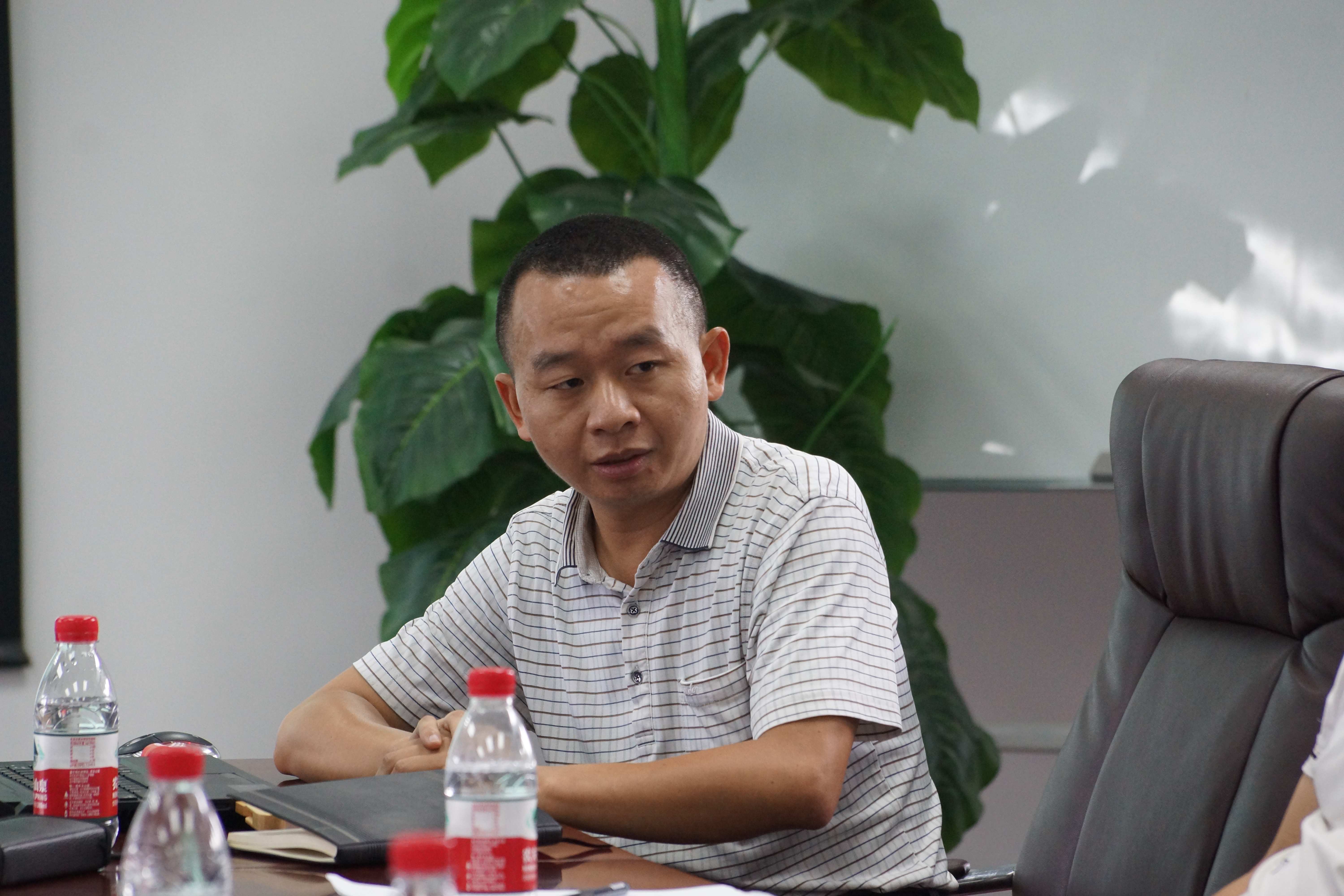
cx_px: 672
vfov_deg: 6.8
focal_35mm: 202
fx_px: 7559
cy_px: 448
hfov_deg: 10.2
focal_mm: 135
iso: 1250
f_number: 5.6
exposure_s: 1/125
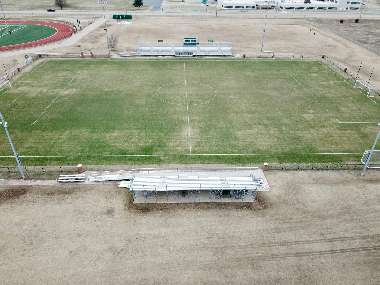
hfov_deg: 67.3
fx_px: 285
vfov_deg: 53.1
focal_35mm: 26
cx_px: 190
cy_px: 142
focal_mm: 4.73
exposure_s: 1/137
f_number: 2.2
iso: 100
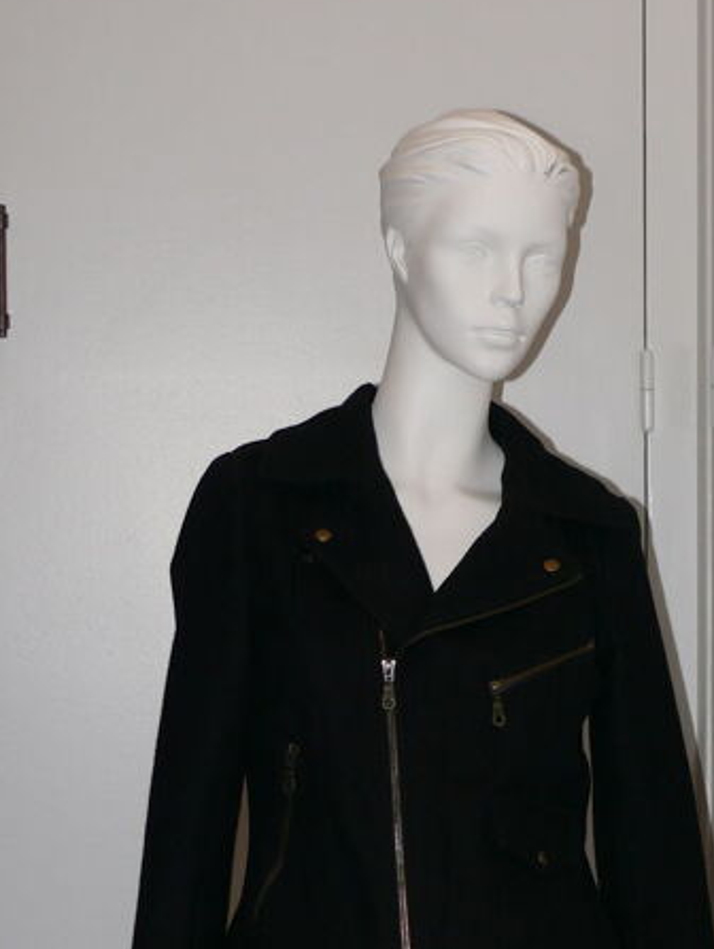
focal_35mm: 113
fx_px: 3103
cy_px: 648
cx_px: 459
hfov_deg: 13.1
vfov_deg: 17.4
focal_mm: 13
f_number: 3.2
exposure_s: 1/30
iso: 100
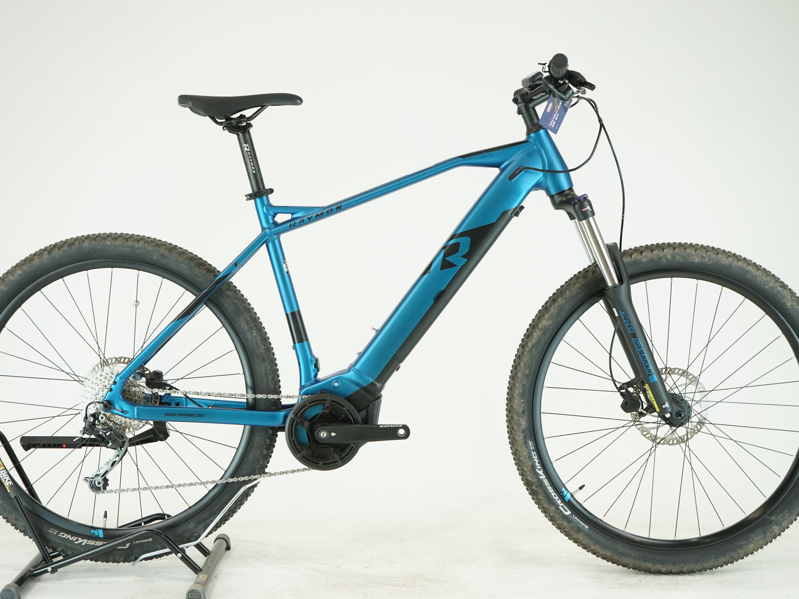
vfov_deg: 25.7
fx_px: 1316
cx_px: 392
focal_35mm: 57
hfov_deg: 33.8
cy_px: 300
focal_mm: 52
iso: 1600
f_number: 5.6
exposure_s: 1/200
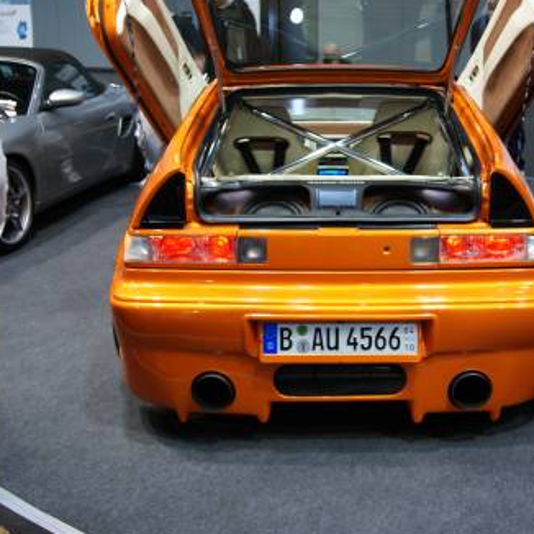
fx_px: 750
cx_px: 339
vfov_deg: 39.2
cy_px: 265
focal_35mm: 43
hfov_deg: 38.9
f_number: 4
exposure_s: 1/40
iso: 320
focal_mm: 22
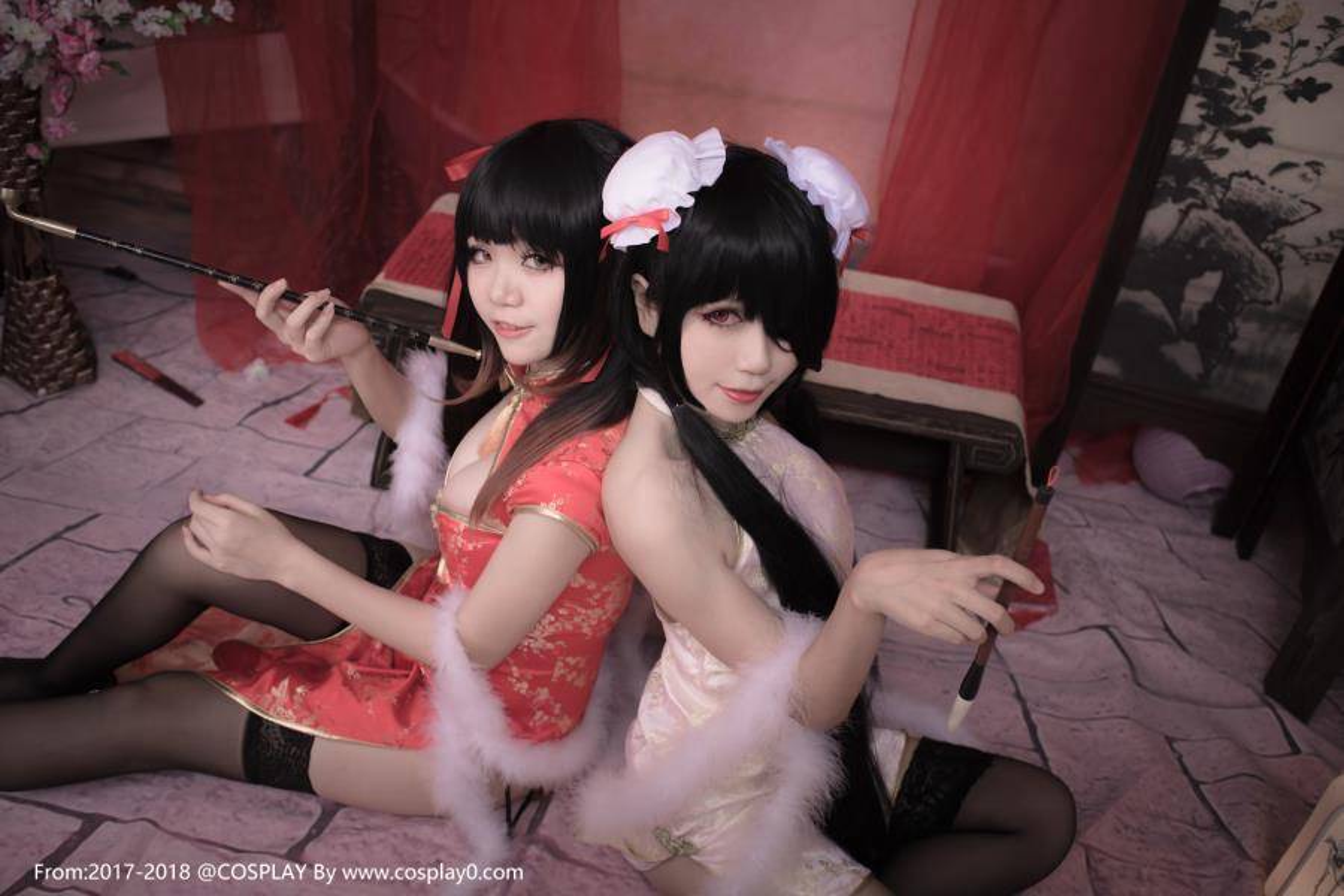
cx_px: 672
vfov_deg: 37.9
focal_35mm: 35
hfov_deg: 54.4
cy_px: 448
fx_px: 1307
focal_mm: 35
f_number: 3.5
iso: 100
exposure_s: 1/160
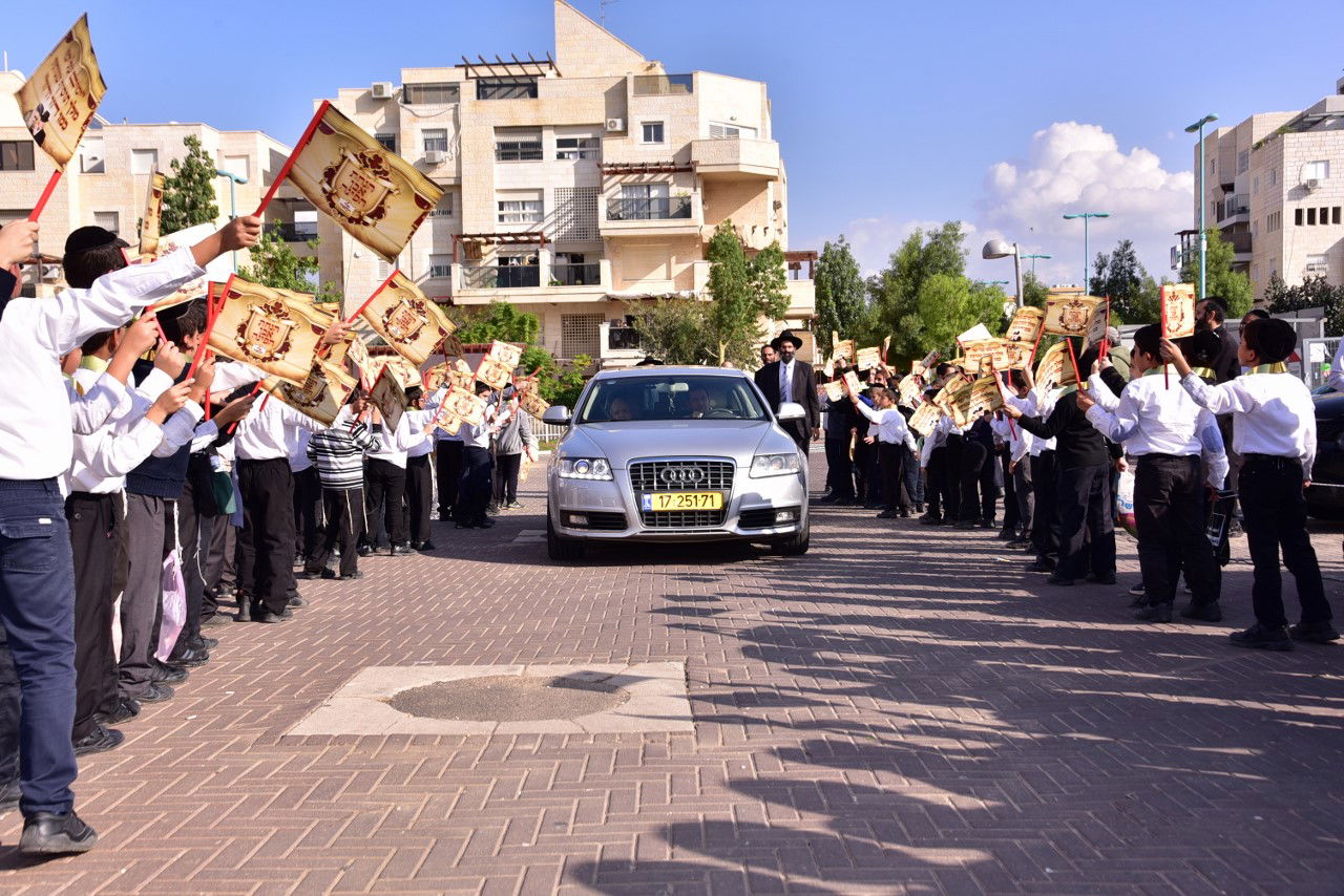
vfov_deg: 35.1
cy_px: 448
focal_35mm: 38
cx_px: 672
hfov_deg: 50.7
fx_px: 1419
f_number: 10
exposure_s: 1/200
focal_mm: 38
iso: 125
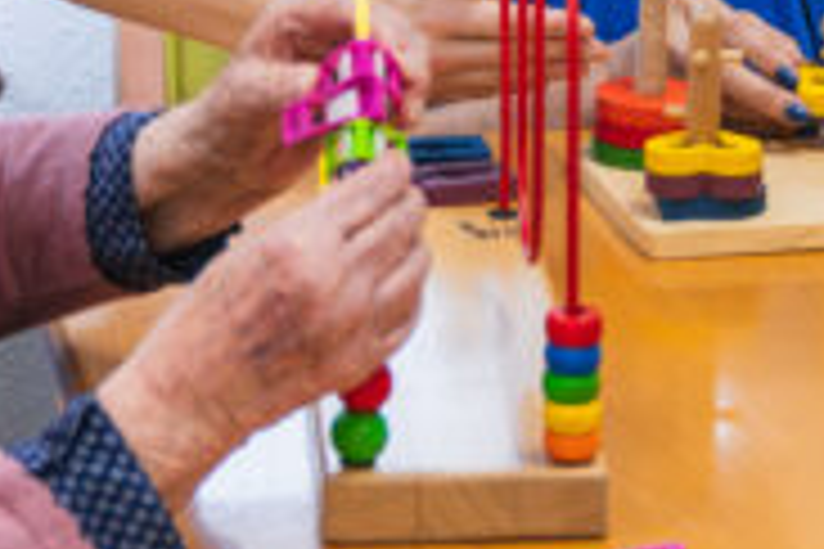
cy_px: -259
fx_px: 4234
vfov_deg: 7.3
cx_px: 662
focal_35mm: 185
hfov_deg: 11.1
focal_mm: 33
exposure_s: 1/250
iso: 1250
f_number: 3.2
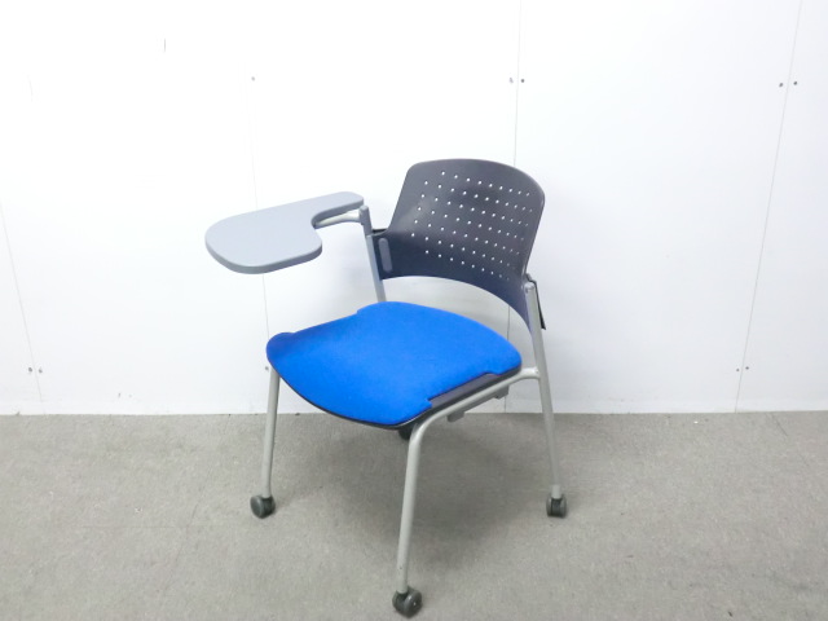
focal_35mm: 38
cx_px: 414
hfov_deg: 49.0
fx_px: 909
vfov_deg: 37.7
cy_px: 310
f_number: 3.9
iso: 800
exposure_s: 1/25
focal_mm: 6.9
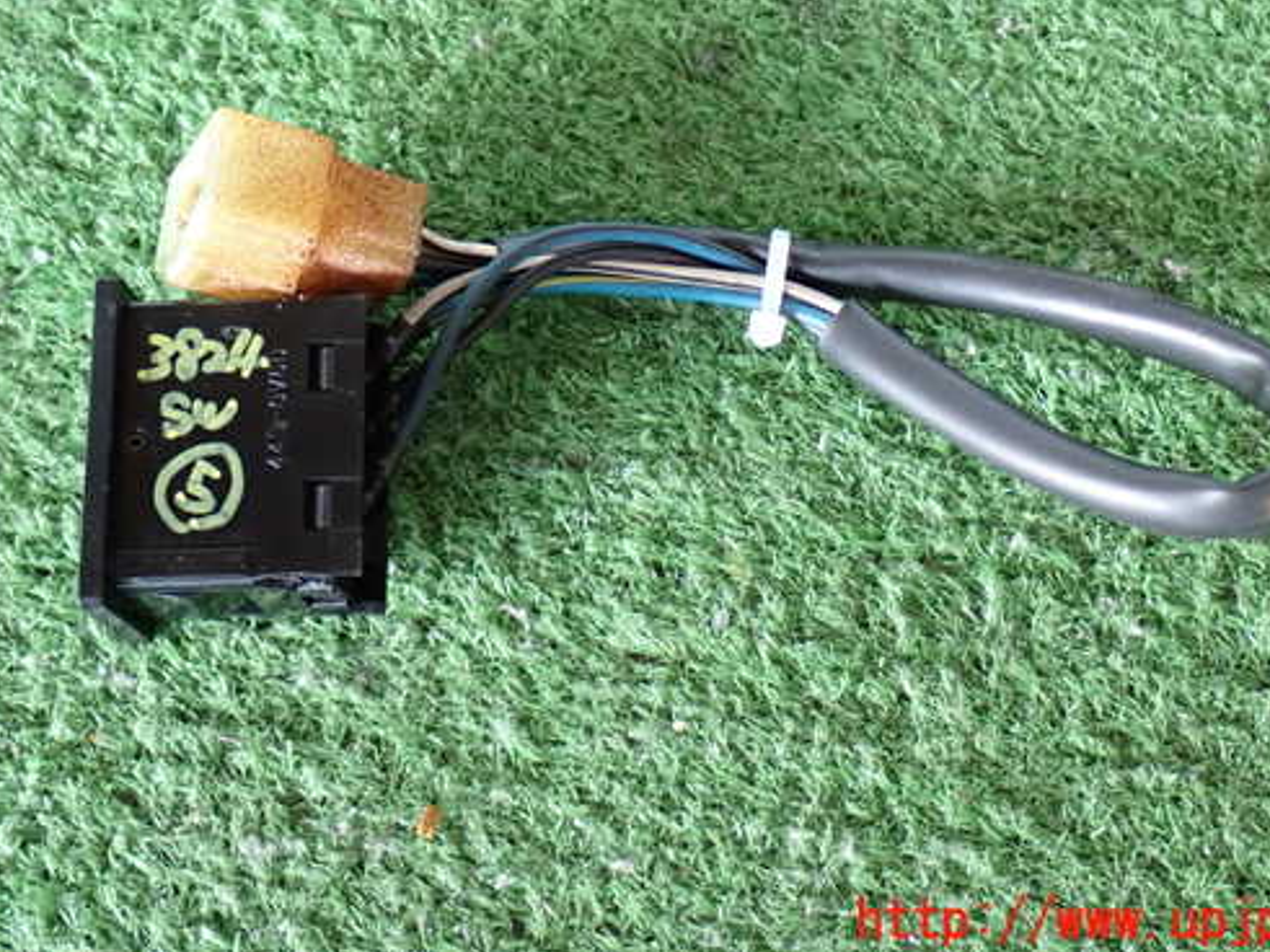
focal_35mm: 66
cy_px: 373
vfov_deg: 22.2
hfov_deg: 29.4
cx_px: 665
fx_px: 2421
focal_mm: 9.65
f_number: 3.3
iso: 500
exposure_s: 1/50
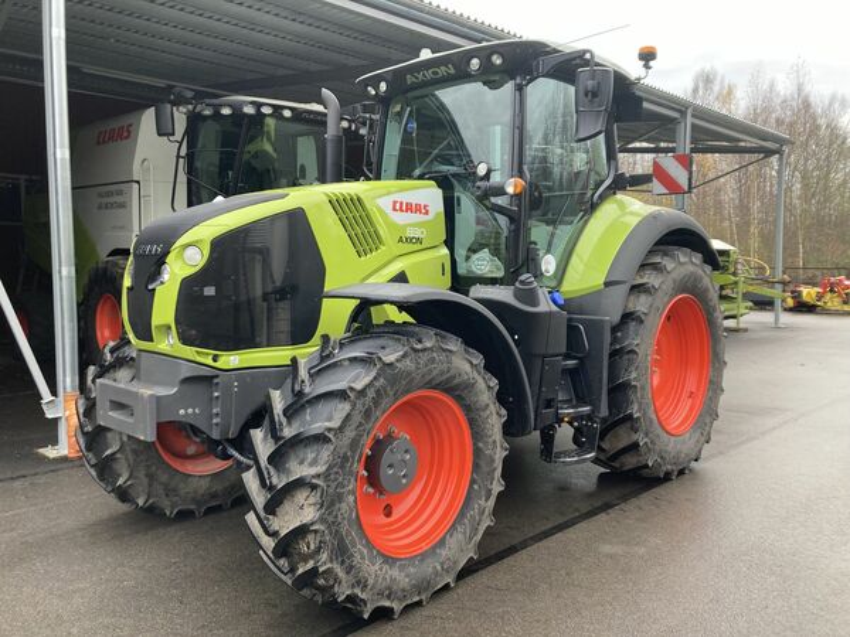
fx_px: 688
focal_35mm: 28
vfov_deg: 49.7
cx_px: 425
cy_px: 318
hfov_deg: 63.4
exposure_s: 1/121
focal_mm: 3.99
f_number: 1.8
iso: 40
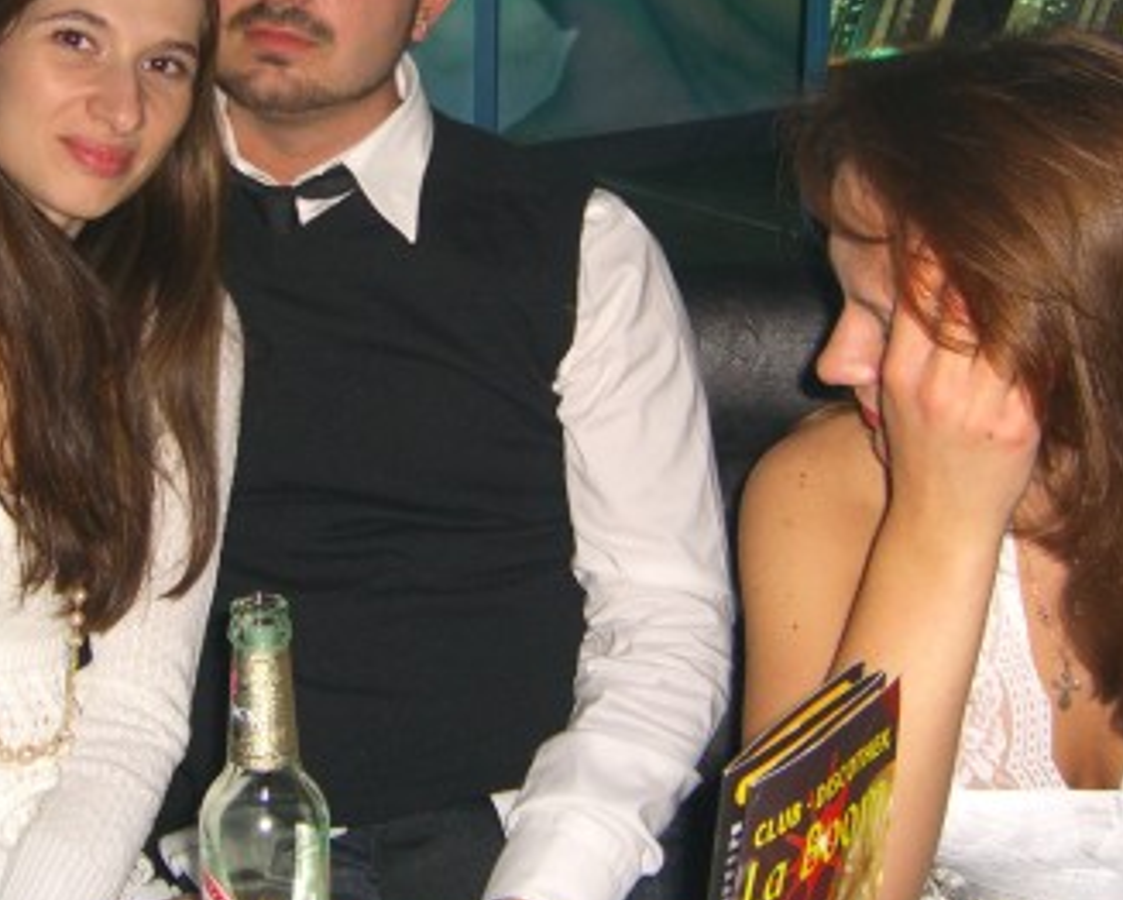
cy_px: 292
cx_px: 402
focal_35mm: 68
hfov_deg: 27.8
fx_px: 2261
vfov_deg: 22.4
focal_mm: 7.9
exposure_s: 1/60
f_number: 2.8
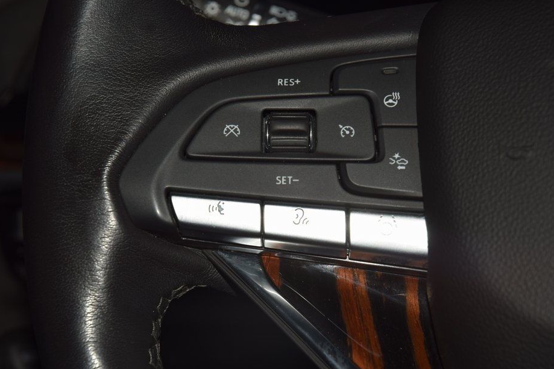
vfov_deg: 11.7
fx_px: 1801
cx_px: 287
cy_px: 181
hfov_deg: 17.5
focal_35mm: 117
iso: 100
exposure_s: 1/125
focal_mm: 70
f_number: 8
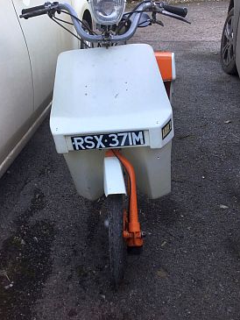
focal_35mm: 34
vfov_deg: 53.9
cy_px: 146
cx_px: 110
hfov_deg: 41.8
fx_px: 314
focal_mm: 3.3
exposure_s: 1/50
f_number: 2.4
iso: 32
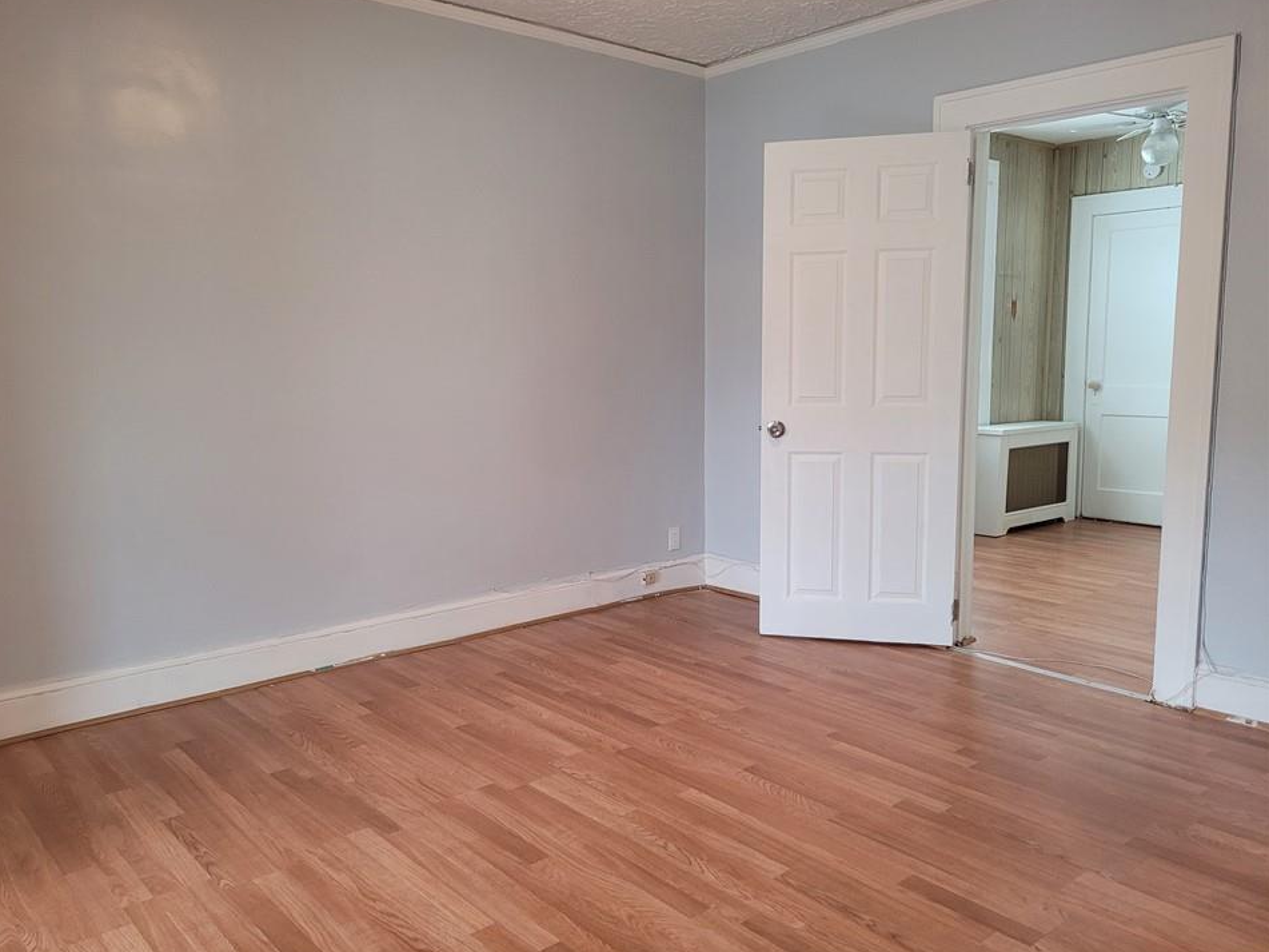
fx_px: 1026
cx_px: 591
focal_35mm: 28
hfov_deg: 63.4
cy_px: 474
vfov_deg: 49.7
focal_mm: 5.4
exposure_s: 1/119
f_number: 1.8
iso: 320
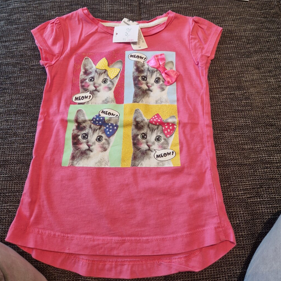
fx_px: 257
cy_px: 106
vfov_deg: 56.7
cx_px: 139
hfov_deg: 57.3
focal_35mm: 28
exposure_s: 1/100
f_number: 1.8
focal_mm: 5.4
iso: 160
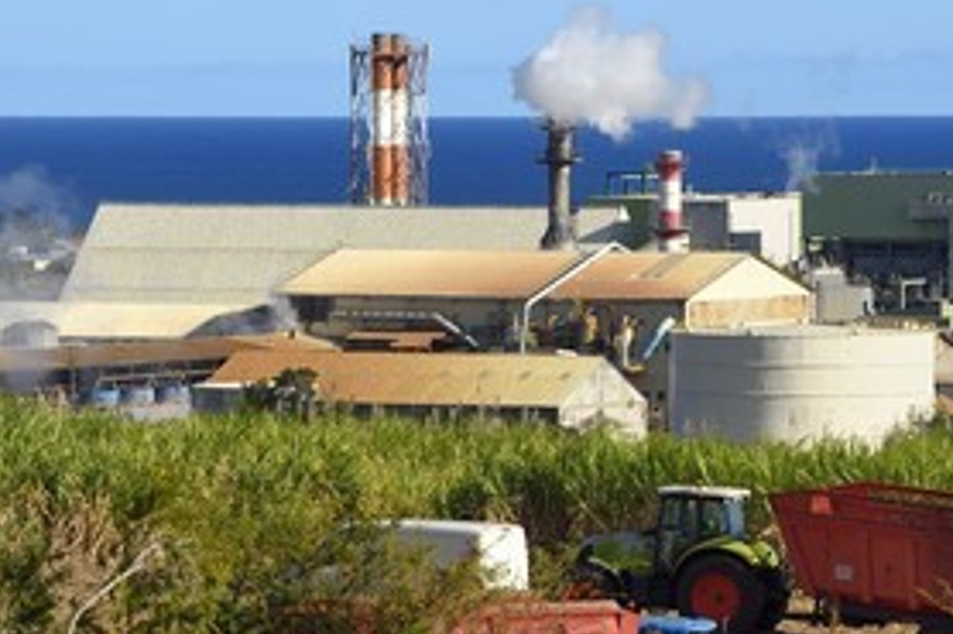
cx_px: 502
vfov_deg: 4.5
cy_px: 295
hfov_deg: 6.8
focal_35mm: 303
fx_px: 8016
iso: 200
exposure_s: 1/250
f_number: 13
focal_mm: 200
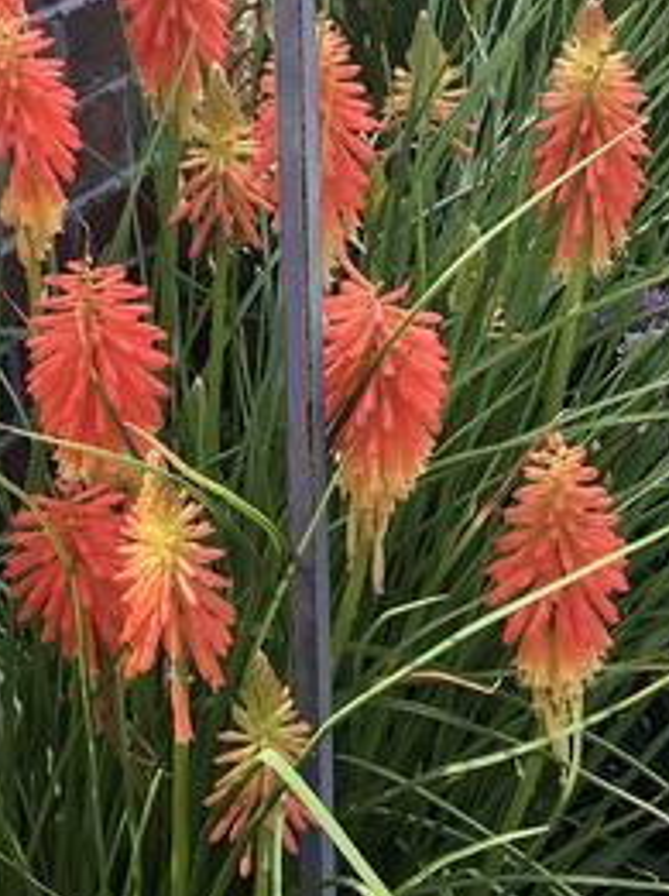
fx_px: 2842
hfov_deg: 13.4
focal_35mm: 110
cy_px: 587
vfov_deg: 17.9
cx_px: 384
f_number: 1.8
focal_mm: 3.99
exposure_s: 1/163
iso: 20
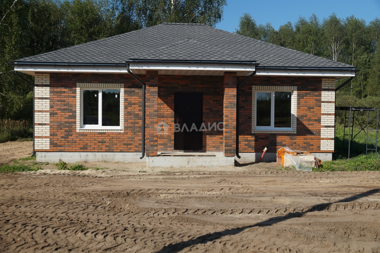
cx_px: 190
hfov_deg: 46.4
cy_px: 126
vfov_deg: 31.9
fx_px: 443
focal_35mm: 42
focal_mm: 28
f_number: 5.6
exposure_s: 1/320
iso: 100
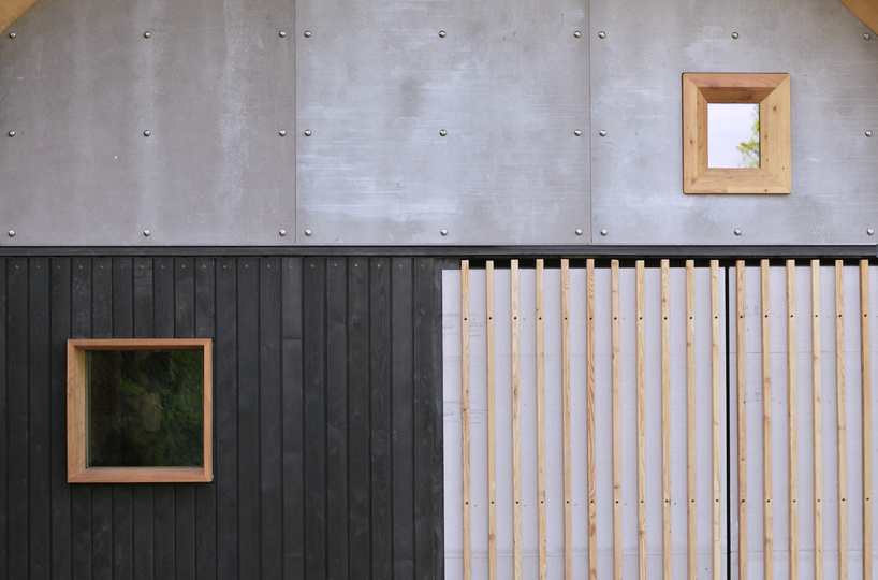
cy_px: 290
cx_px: 439
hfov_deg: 27.1
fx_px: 1824
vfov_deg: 18.1
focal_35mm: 75
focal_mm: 50
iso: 400
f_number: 5.6
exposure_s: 1/125
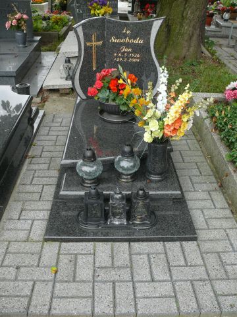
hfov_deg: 40.7
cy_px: 158
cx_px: 118
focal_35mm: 35
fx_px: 320
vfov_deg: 52.6
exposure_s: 1/100
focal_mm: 7.4
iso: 100
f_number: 3.6
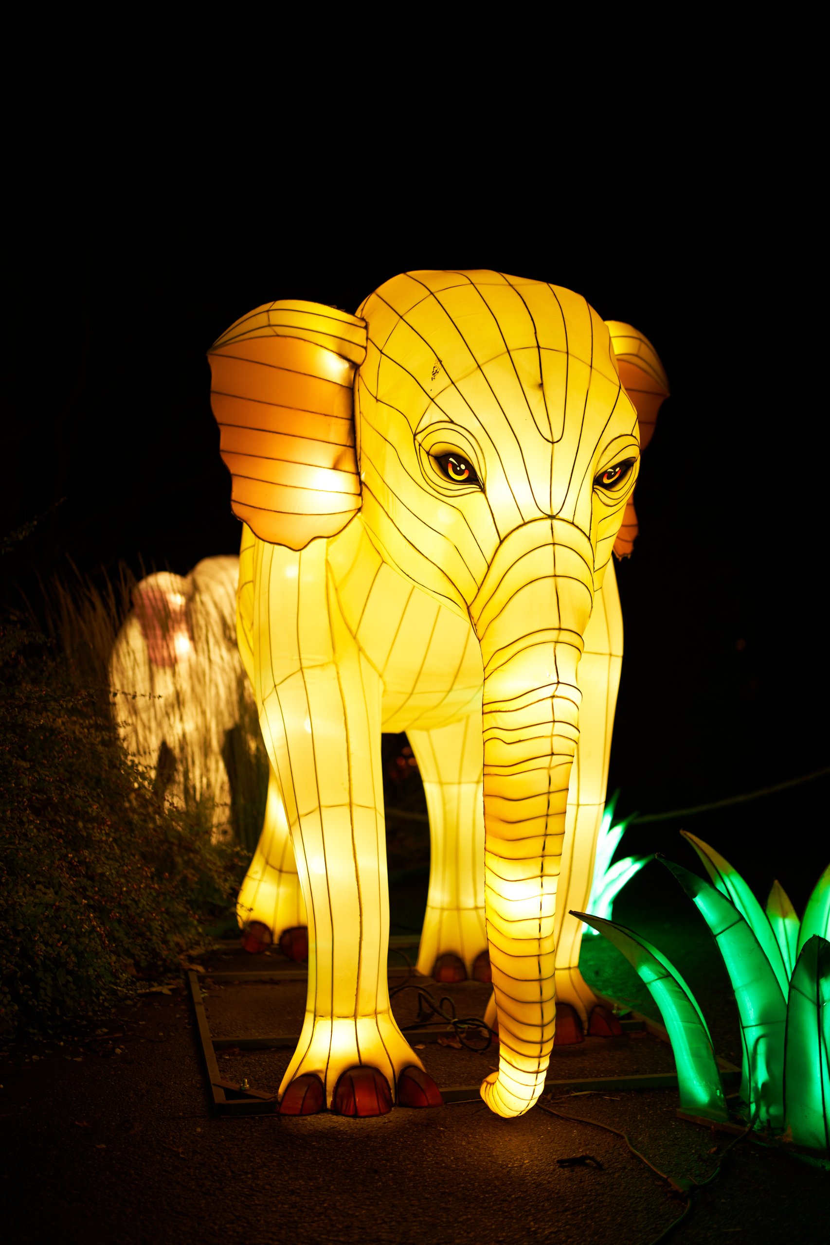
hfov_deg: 37.8
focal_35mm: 35
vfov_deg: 54.4
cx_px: 415
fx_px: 1211
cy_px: 622
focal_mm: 35
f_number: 1.4
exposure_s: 1/100
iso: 100
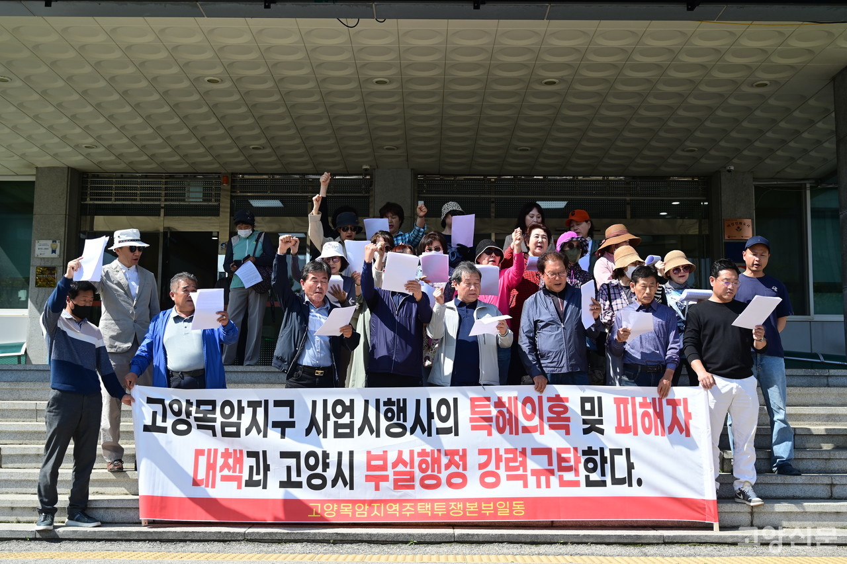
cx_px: 424
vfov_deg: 34.2
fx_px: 917
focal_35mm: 39
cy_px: 282
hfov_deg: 49.6
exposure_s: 1/1000
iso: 180
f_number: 4
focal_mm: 39
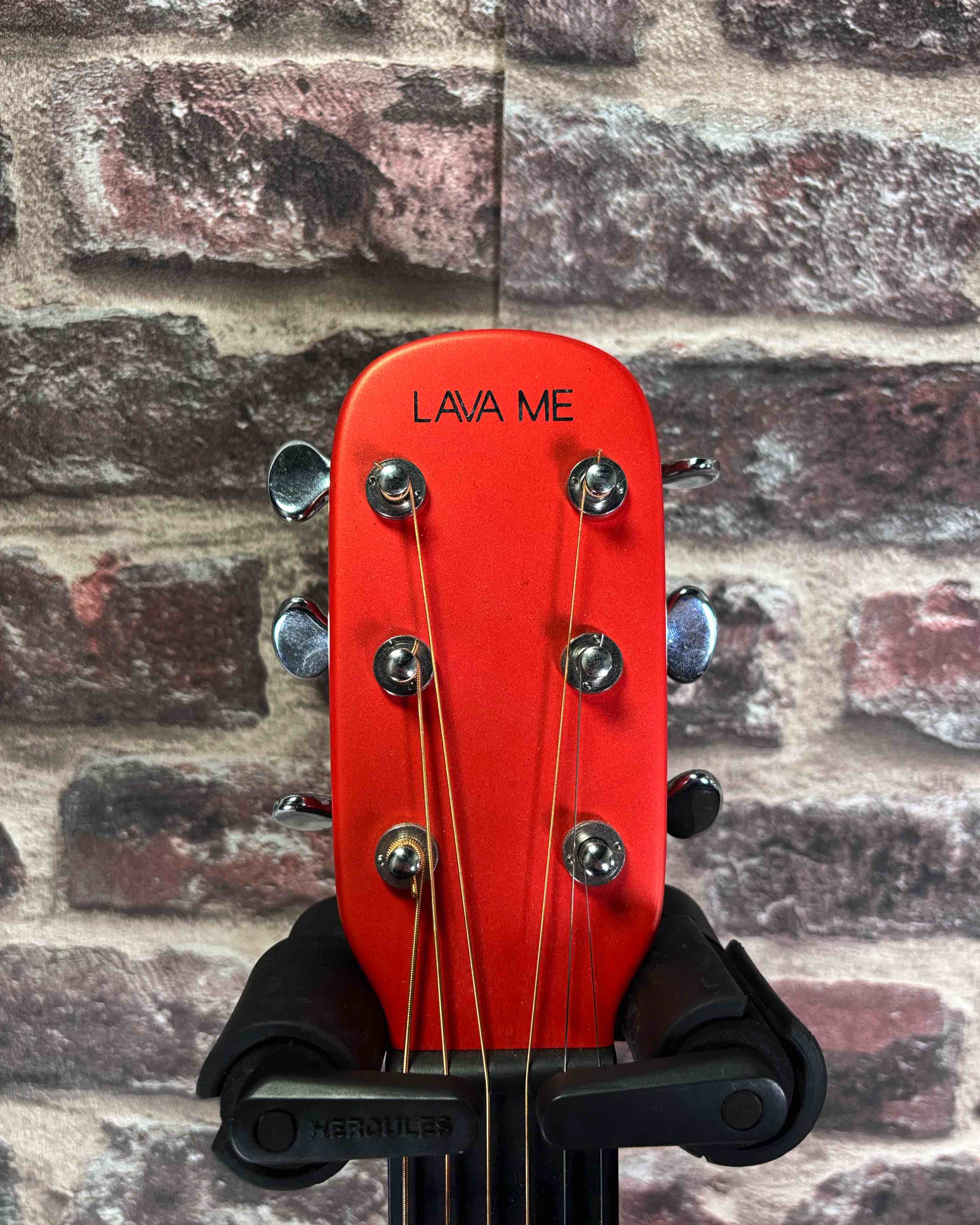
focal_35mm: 28
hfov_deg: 51.5
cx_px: 505
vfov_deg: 62.2
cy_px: 607
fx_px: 1015
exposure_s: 1/60
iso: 160
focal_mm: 5.96
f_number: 1.6
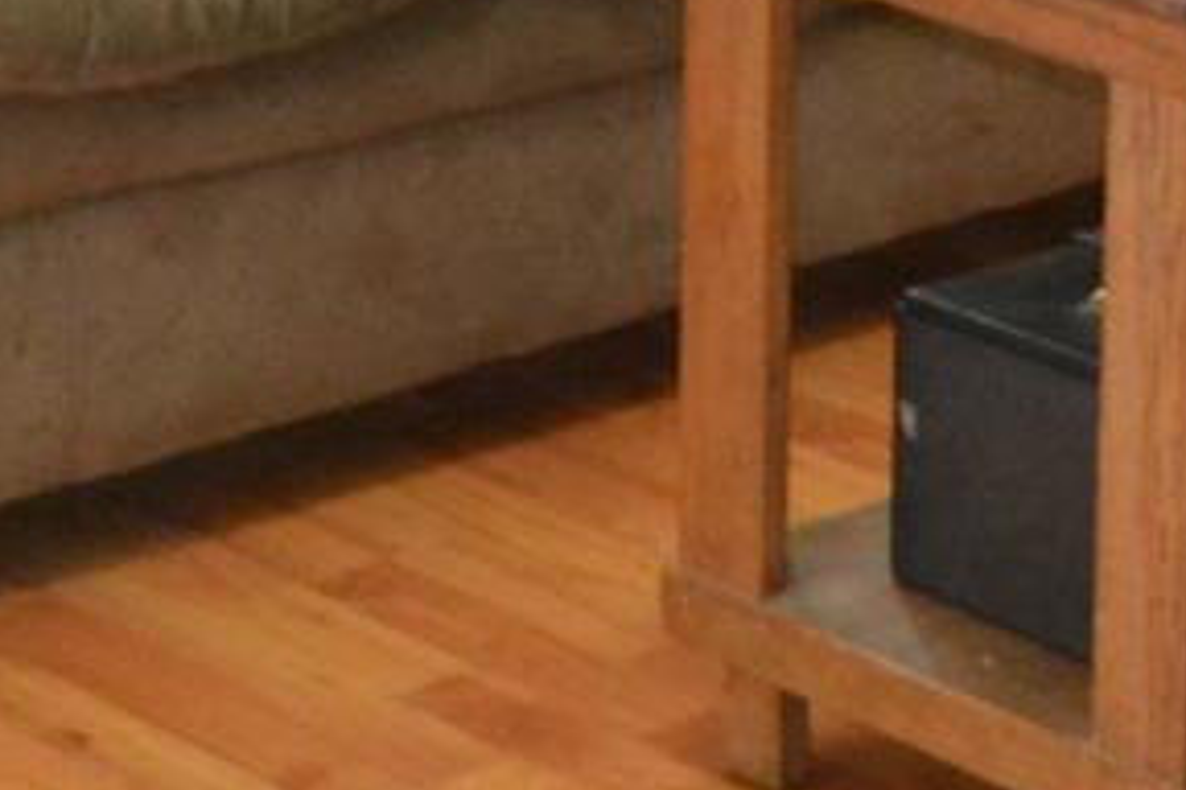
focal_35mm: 192
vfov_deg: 6.7
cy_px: -1171
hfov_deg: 10.7
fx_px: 6325
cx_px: 358
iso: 1250
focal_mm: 18
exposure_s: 1/60
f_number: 4.2
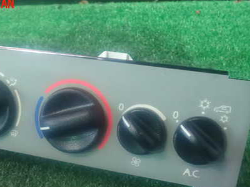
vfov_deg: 31.7
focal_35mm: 45
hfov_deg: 41.6
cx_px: 88
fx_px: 325
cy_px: 137
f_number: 2.3
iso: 1600
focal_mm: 5.5
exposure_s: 1/30
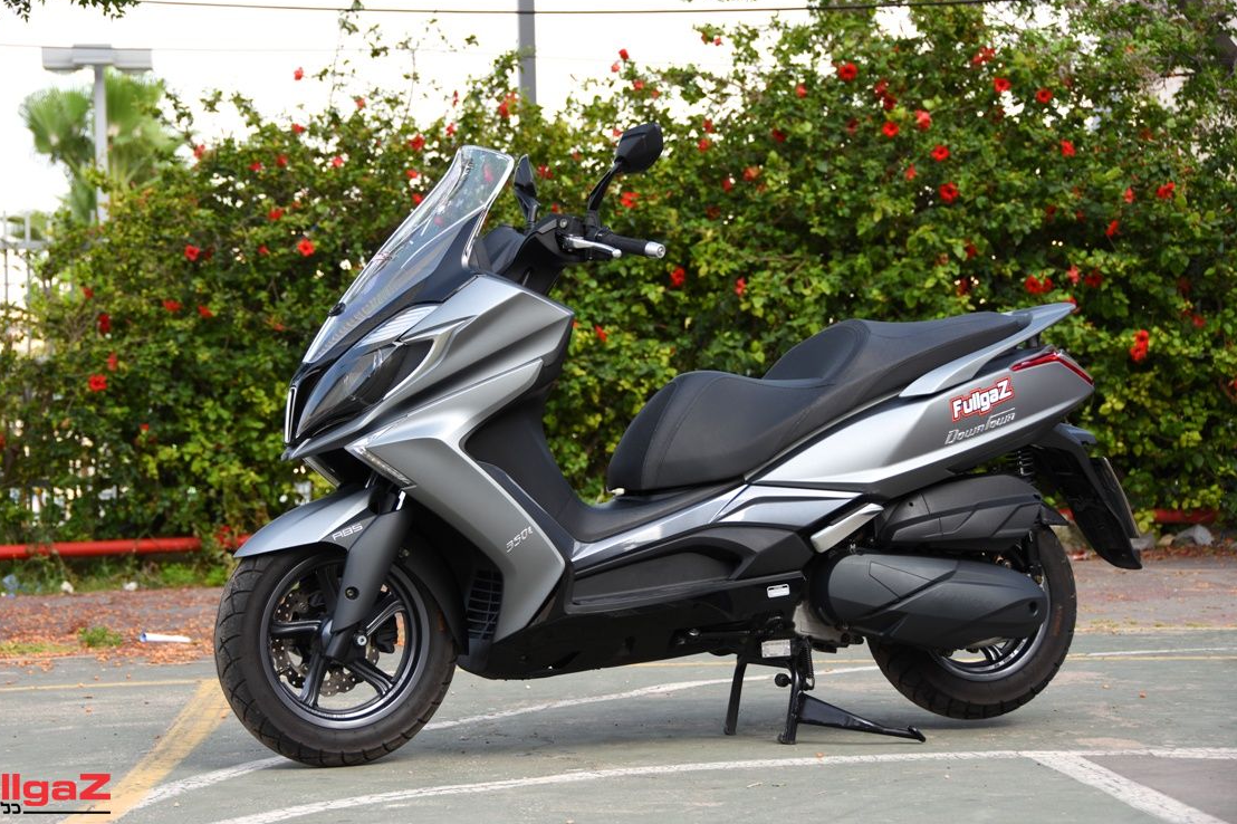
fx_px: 3126
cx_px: 568
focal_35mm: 91
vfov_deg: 15.0
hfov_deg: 22.4
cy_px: 395
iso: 100
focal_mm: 56
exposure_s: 1/200
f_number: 4.8
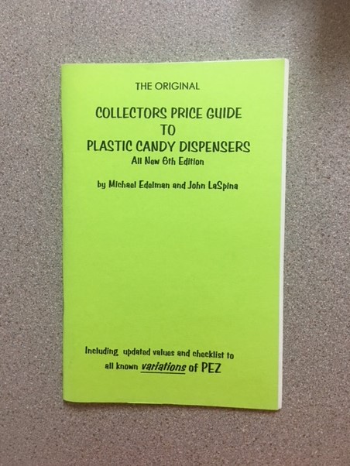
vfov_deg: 61.6
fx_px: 391
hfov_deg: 48.3
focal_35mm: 29
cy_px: 233
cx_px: 175
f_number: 2.2
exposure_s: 1/10
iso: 80
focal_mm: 4.15
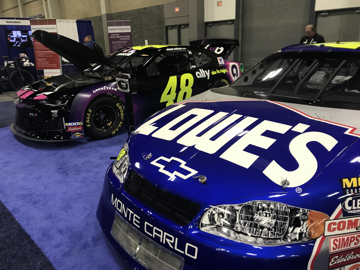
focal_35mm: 28
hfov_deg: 63.4
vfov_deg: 49.7
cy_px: 135
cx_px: 180
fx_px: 291
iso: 40
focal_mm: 3.99
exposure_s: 1/30
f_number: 1.8
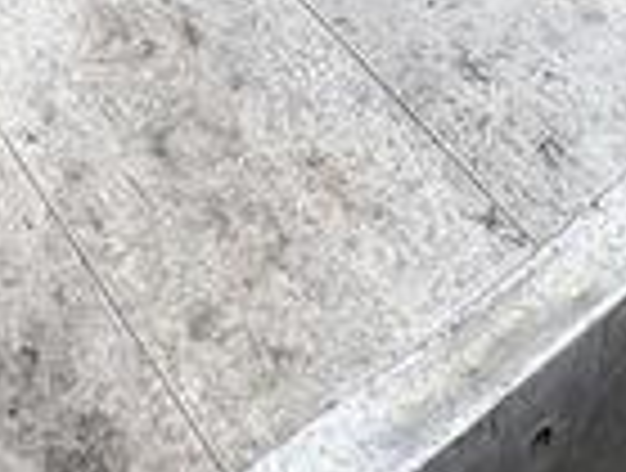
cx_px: 104
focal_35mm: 90
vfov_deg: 11.0
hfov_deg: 21.4
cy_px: -922
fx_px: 1632
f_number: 2.2
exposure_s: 1/99
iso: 40
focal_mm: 2.22
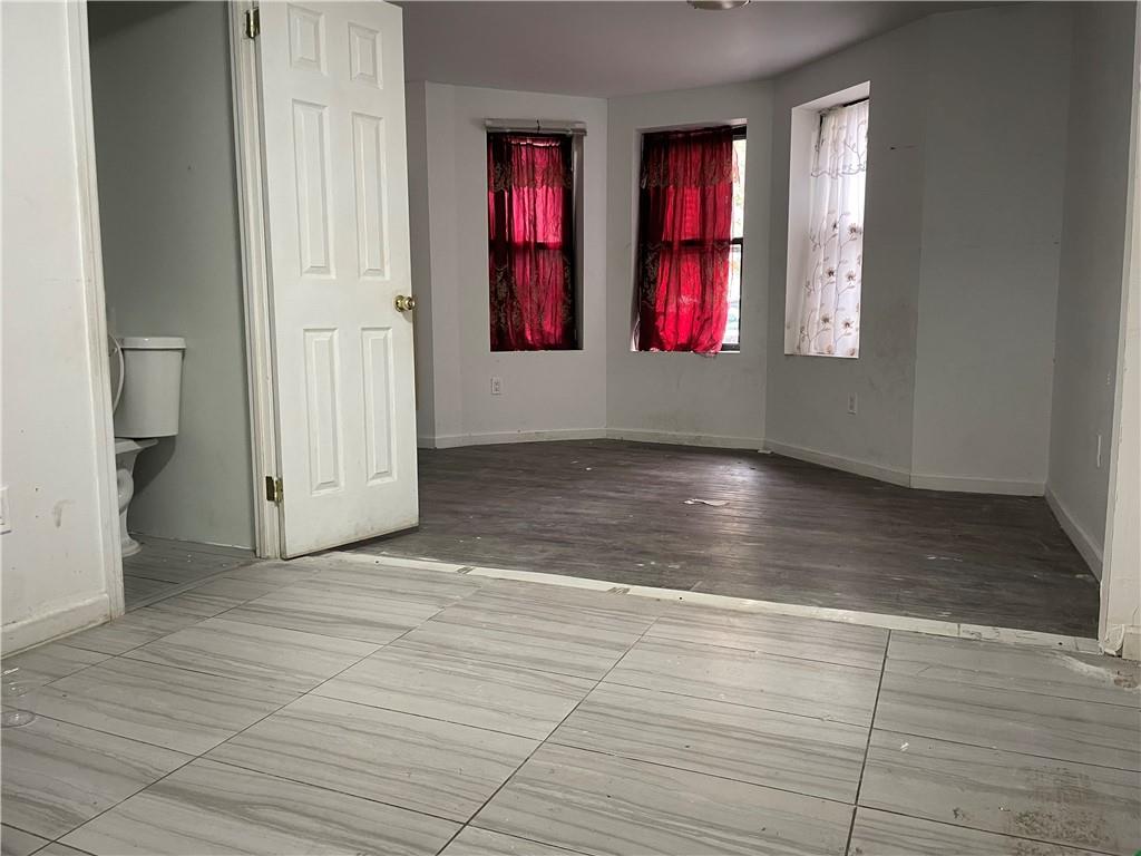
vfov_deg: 53.1
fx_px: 857
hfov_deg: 67.3
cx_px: 570
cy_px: 428
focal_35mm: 26
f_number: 1.6
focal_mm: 4.2
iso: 250
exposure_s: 1/60
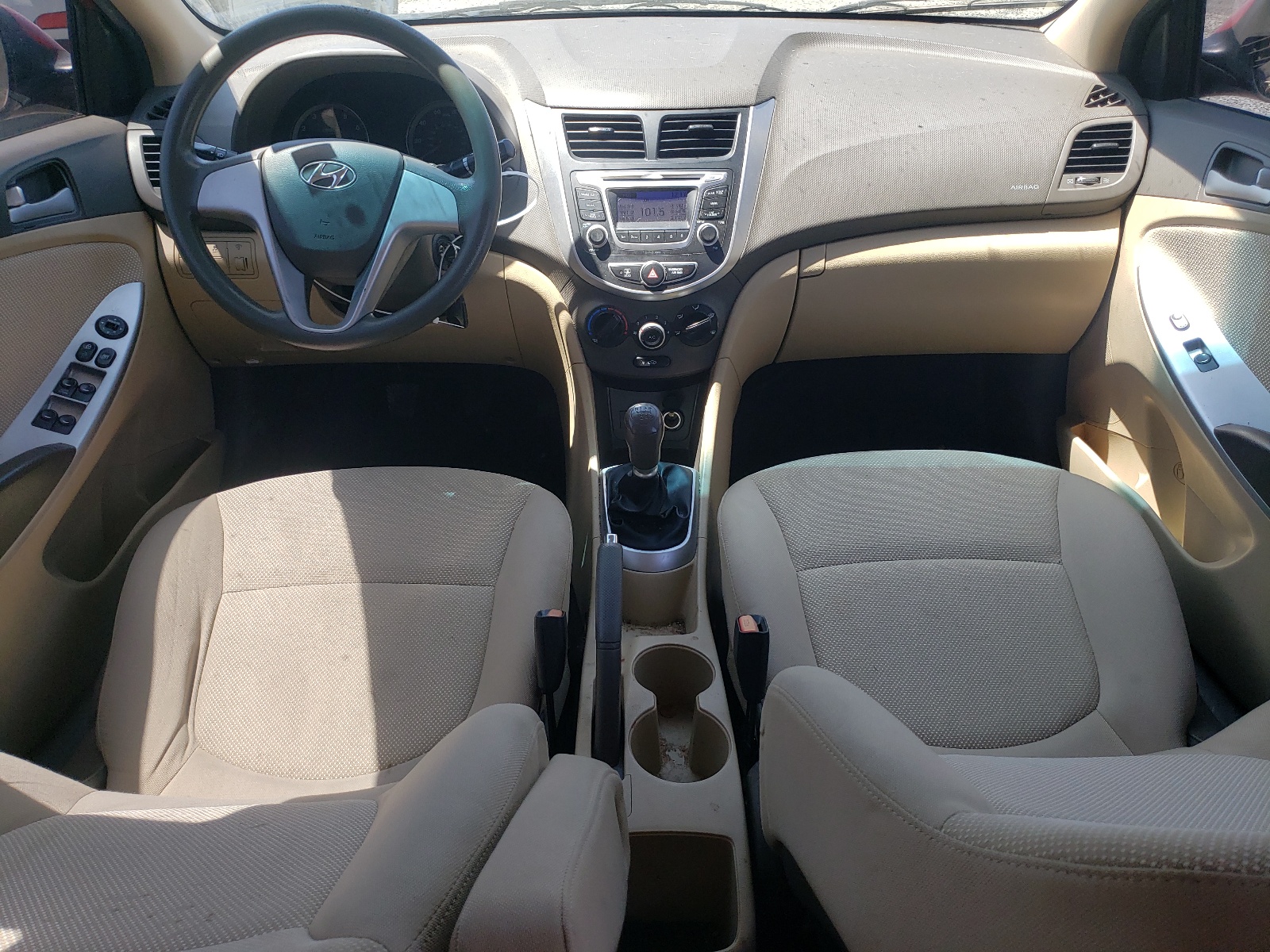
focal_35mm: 26
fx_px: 954
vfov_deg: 53.1
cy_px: 476
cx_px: 635
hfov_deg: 67.3
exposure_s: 1/526
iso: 50
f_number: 1.5
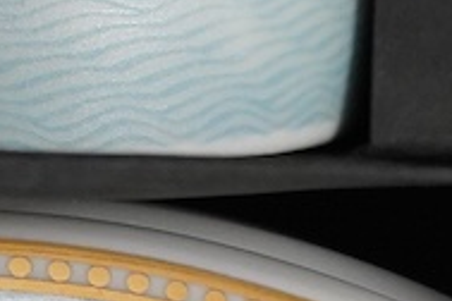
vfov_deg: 4.9
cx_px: -133
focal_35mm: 268
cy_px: -521
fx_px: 3365
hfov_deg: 7.6
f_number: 9
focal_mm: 30
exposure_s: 1/125
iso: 2500
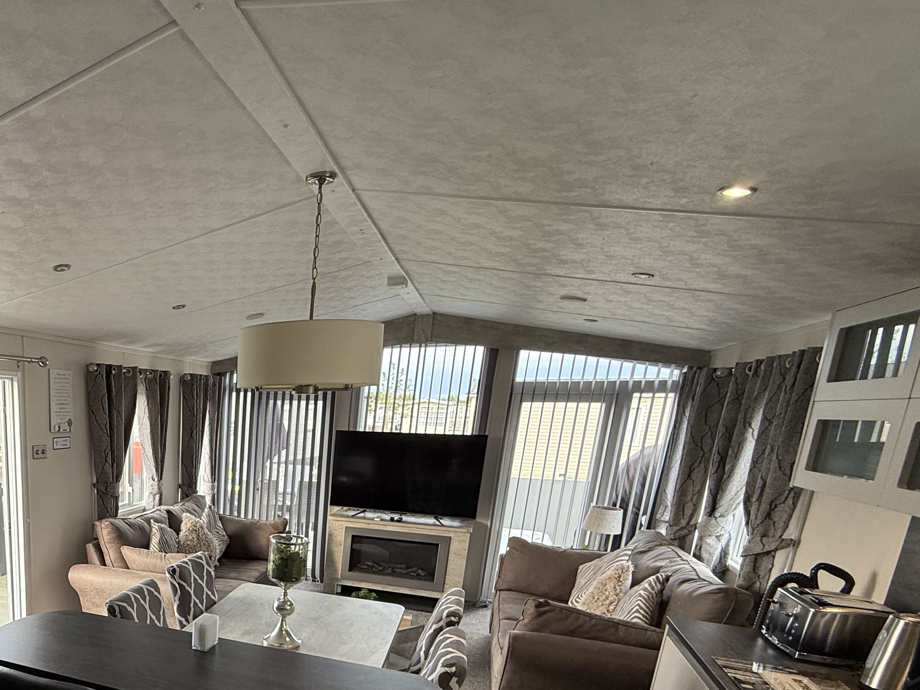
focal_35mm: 24
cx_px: 141
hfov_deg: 63.2
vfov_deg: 52.6
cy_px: 566
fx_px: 638
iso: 80
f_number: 2.2
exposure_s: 1/99
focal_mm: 2.22
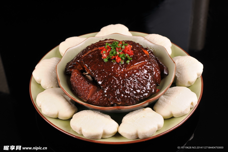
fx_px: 380
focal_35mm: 60
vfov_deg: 22.6
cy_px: 76
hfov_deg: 33.4
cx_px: 114
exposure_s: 1/160
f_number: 5.6
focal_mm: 40
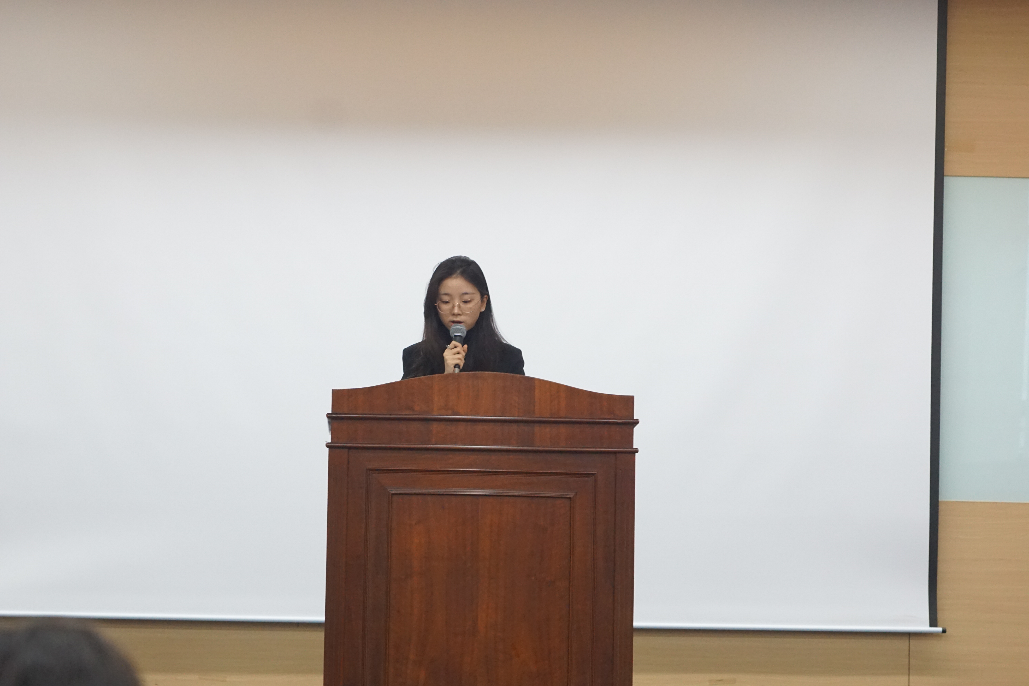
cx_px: 514
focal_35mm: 105
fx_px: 3001
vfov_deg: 13.0
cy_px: 343
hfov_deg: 19.5
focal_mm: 70
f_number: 4
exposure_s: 1/160
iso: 2500
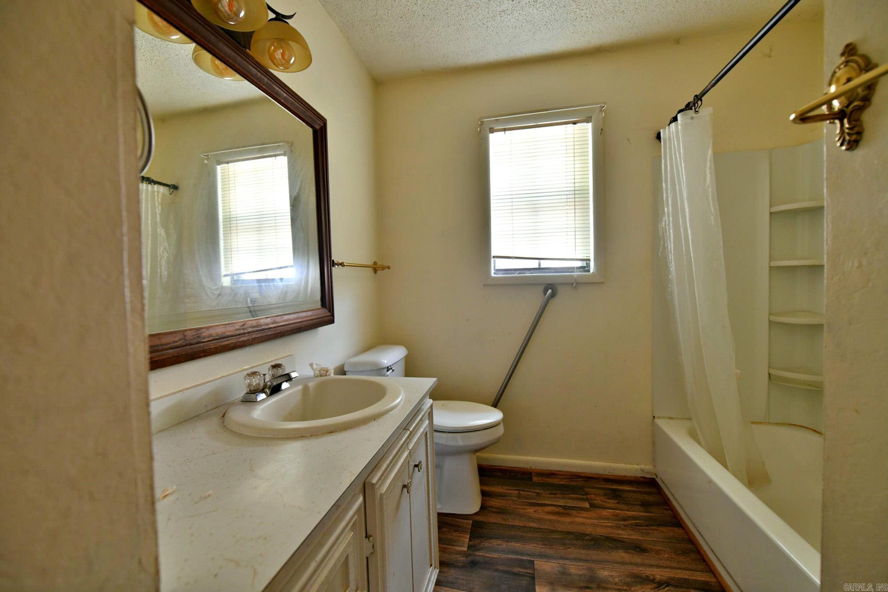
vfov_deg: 81.2
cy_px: 296
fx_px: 345
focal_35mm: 14
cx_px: 444
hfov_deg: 104.3
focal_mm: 14
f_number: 3.5
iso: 2500
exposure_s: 1/125
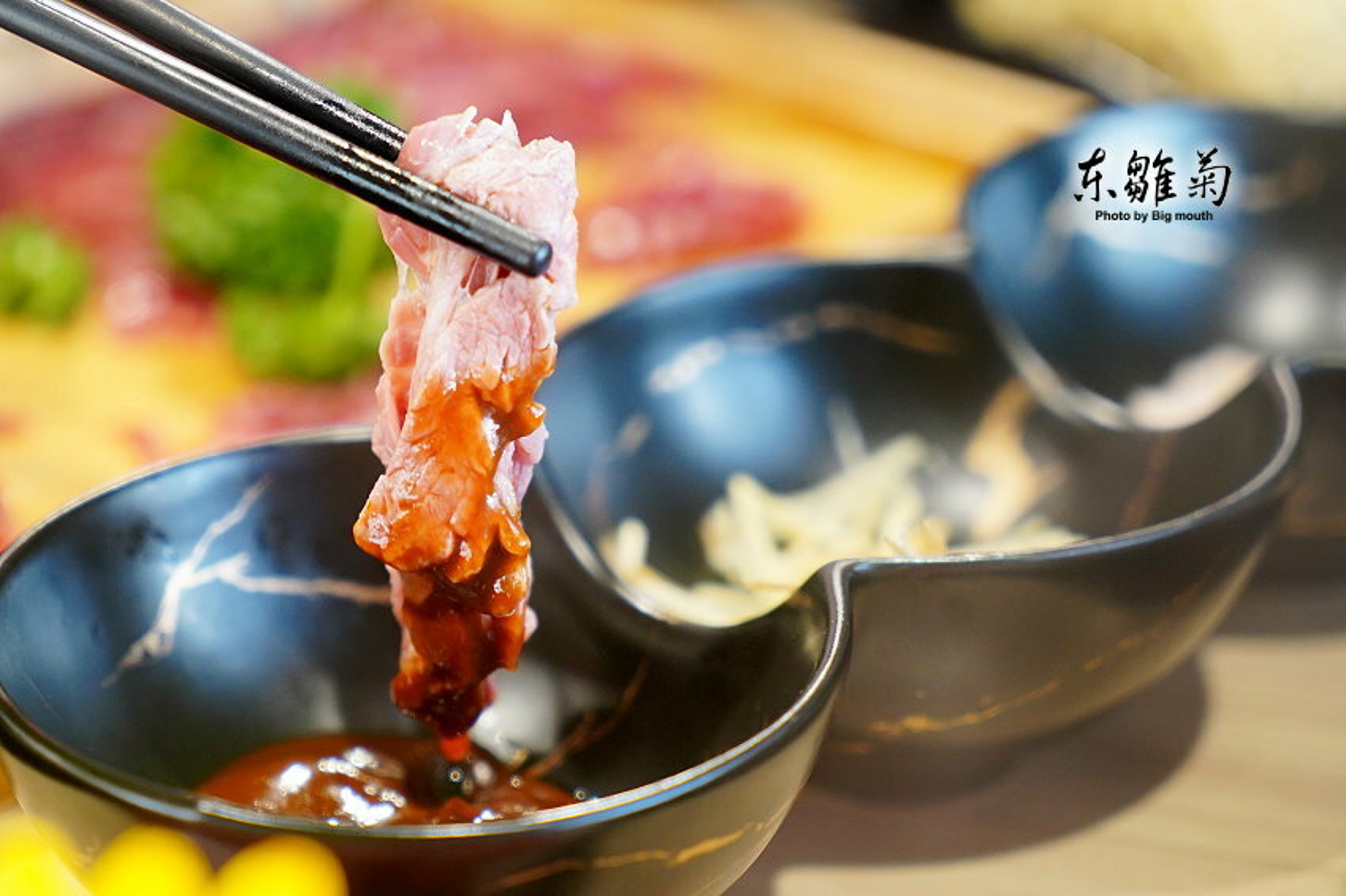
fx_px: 2616
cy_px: 448
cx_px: 673
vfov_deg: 19.4
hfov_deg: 28.9
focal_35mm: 70
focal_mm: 70
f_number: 4
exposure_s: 1/80
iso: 1000
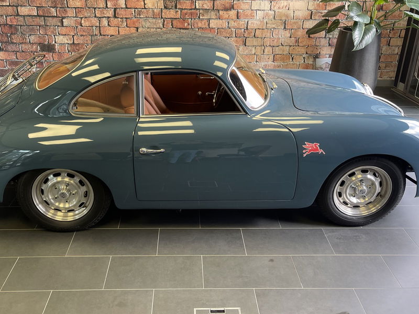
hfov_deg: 56.7
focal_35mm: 32
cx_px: 193
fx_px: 387
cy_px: 136
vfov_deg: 44.1
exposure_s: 1/100
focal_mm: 5.1
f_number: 1.6
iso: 80
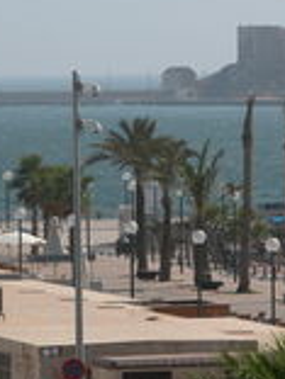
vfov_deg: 4.4
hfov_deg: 3.3
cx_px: 178
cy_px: 75
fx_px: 4940
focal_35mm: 450
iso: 100
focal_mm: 44.7
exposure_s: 1/499
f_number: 7.1
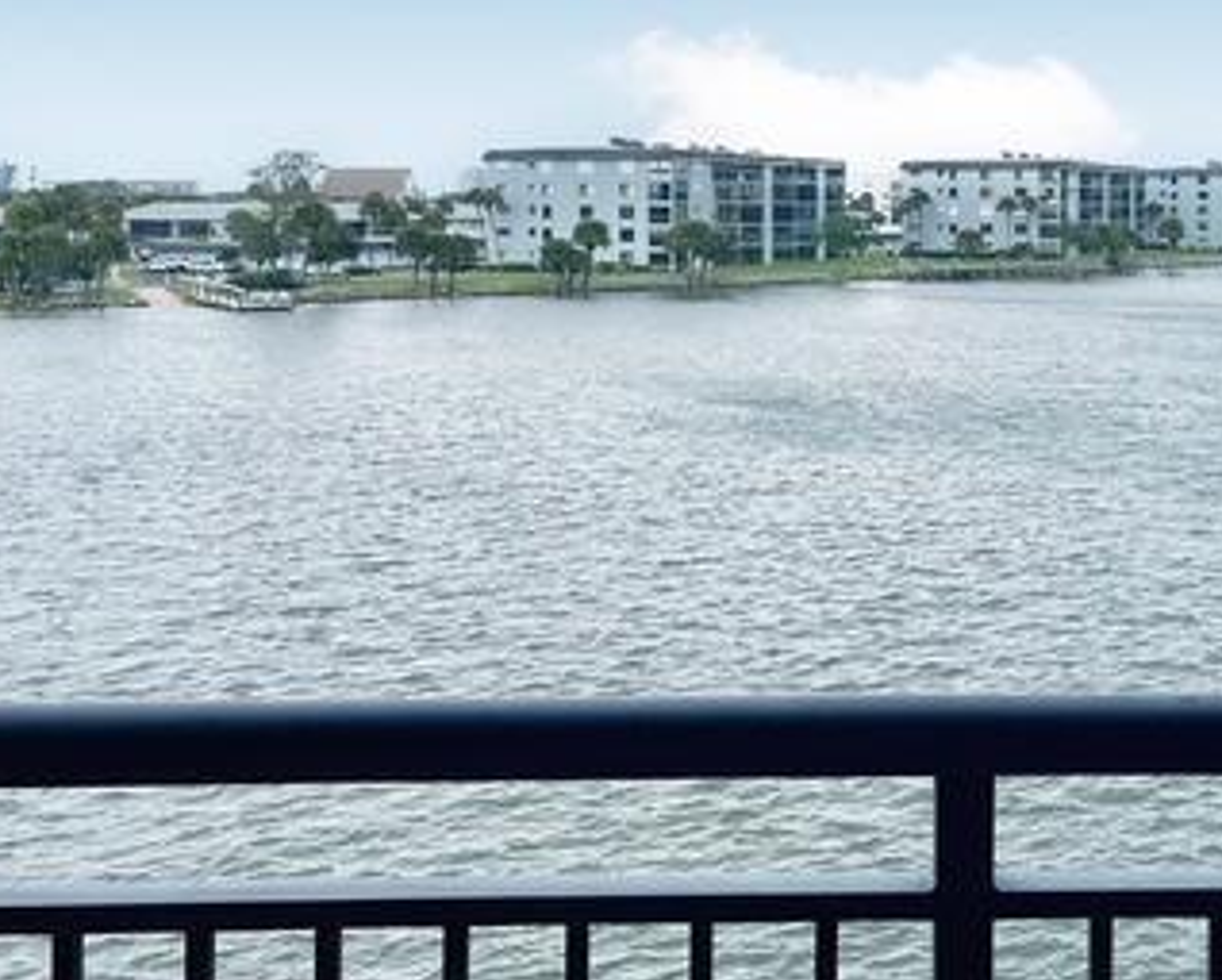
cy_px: 246
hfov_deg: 35.7
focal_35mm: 51
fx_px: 1846
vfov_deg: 29.3
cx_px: 934
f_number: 1.6
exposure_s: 1/664
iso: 50
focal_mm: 5.1
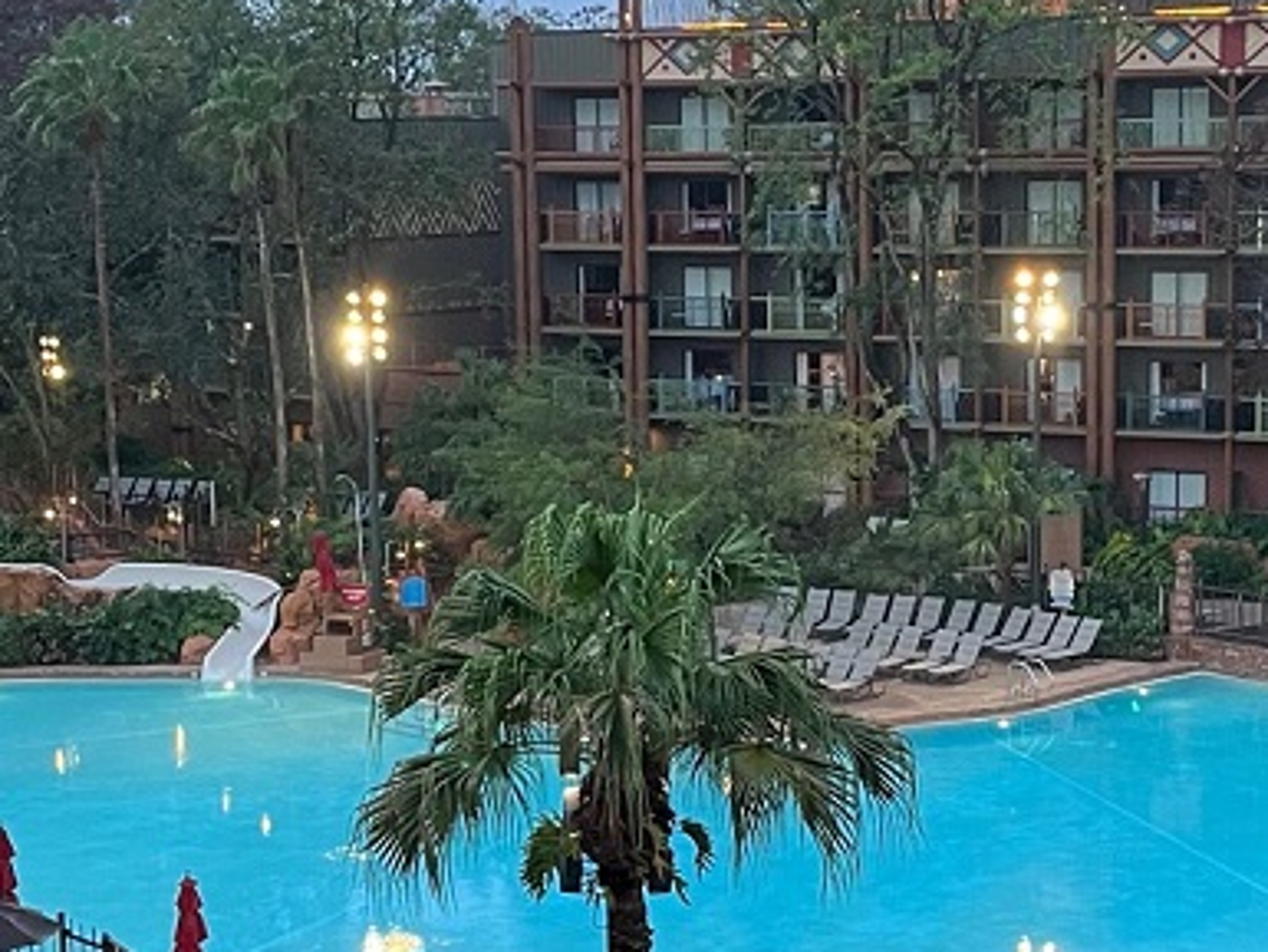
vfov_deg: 18.2
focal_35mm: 81
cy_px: 471
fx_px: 2968
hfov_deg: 24.1
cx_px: 754
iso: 160
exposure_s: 1/60
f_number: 1.6
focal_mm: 5.1
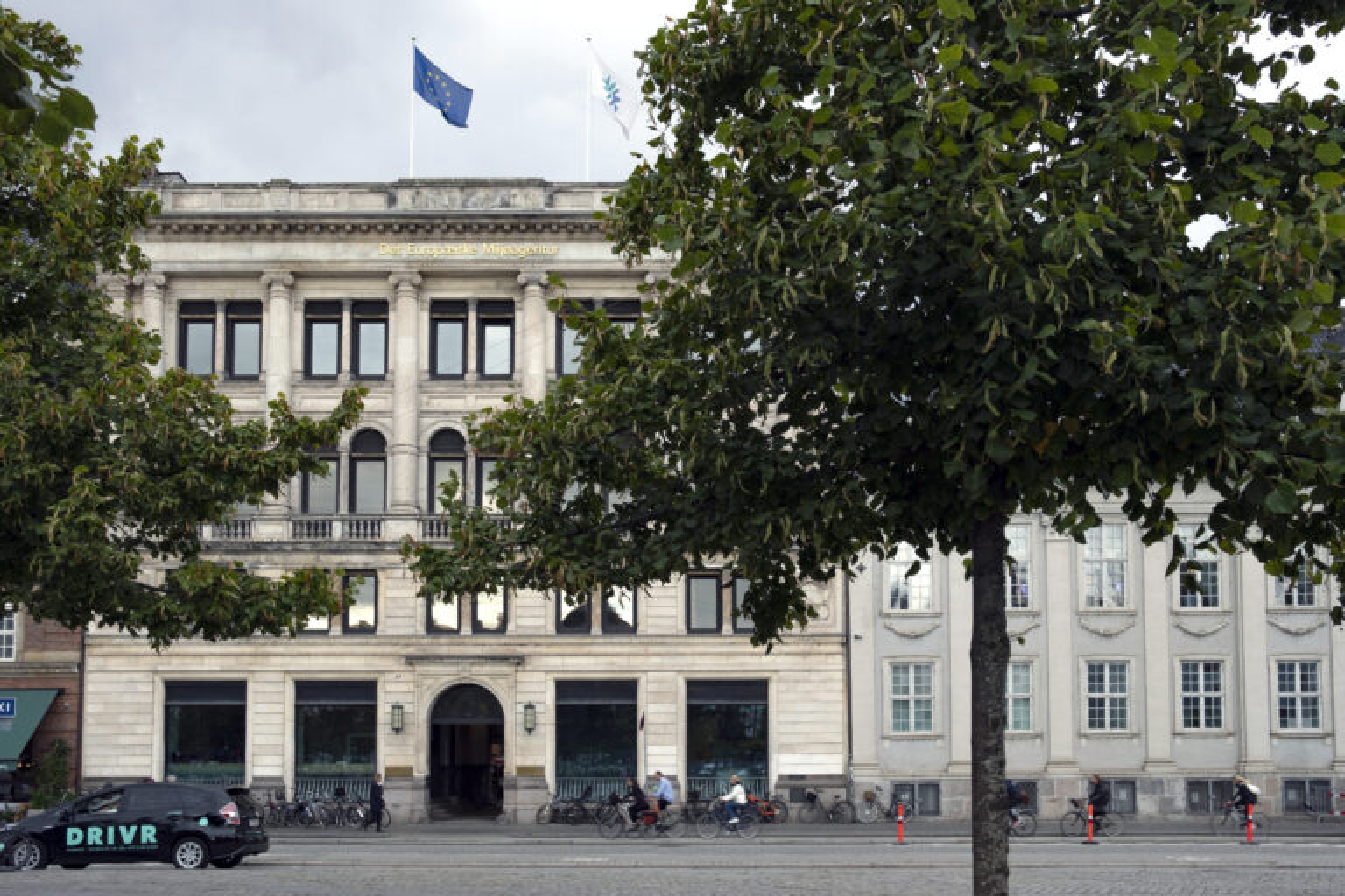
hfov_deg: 54.4
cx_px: 672
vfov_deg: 37.9
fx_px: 1308
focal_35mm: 35
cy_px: 448
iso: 200
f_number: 8
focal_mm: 23
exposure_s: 1/80
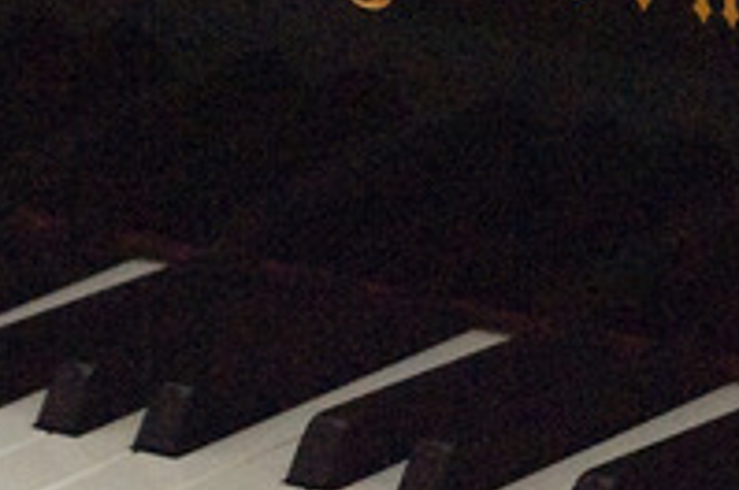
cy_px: -330
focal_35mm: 483
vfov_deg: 2.8
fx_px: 9899
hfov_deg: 4.3
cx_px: 564
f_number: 6.3
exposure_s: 1/250
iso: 160
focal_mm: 50
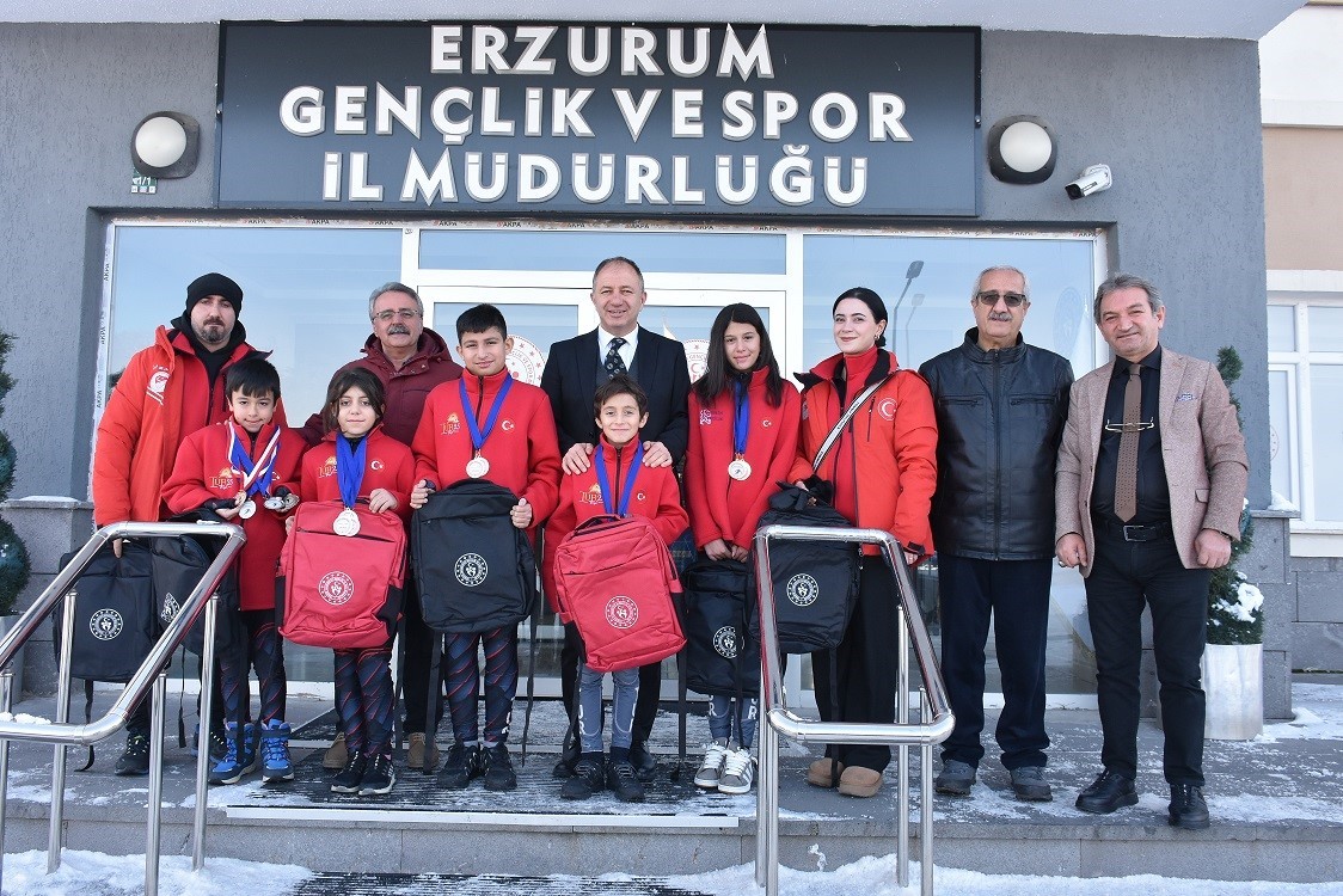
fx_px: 1007
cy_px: 448
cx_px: 672
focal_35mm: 27
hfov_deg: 67.4
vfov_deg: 48.0
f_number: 8
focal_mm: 18
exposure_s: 1/320
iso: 800
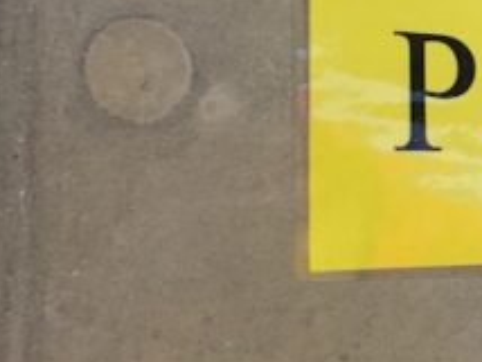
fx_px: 1450
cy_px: 65
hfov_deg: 17.5
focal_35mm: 104
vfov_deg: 14.2
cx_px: 649
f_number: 2.2
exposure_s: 1/30
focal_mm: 4.15
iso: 125
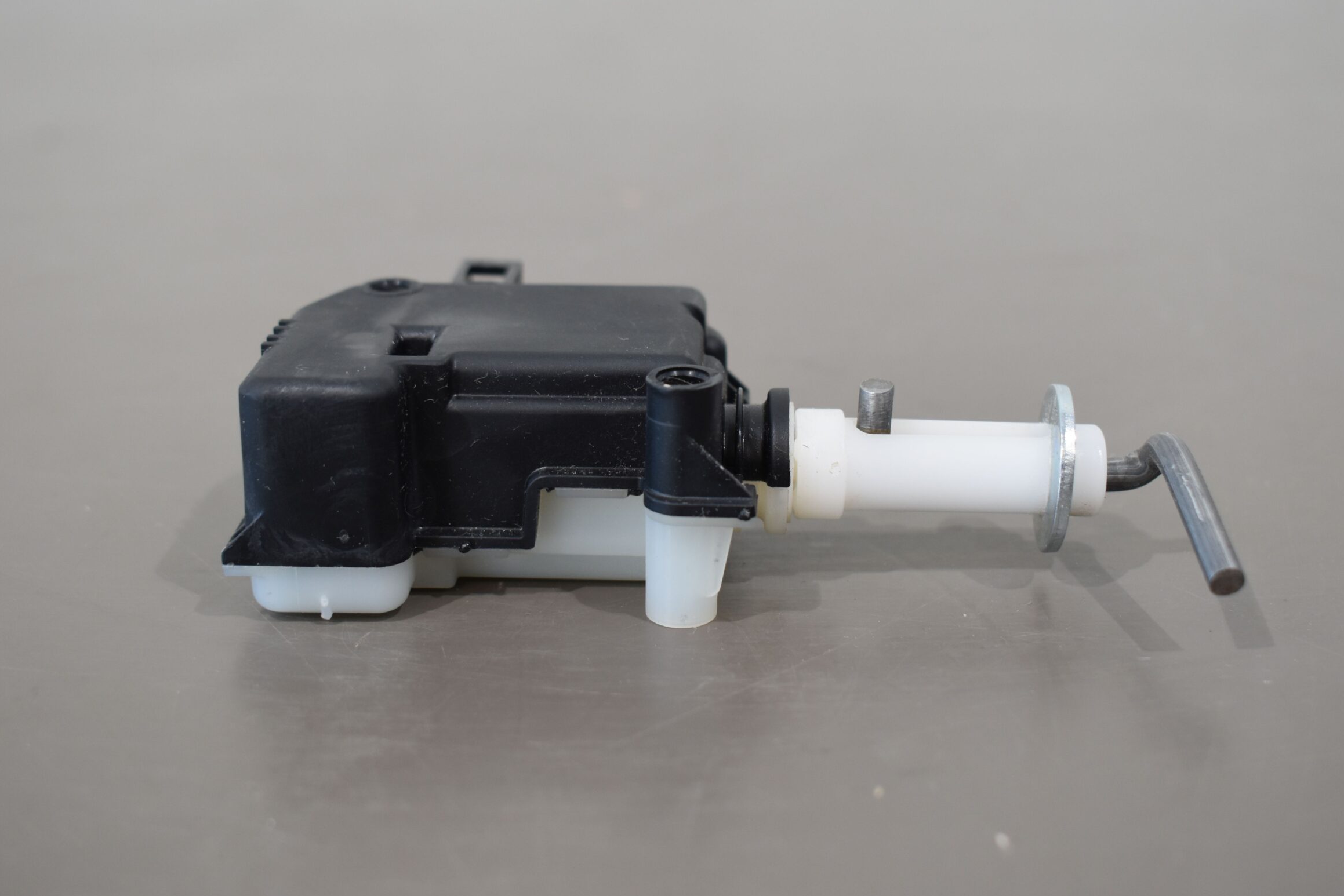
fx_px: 1979
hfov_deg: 37.5
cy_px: 416
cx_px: 686
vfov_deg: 25.5
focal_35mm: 53
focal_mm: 32
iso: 400
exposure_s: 1/60
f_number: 5.6
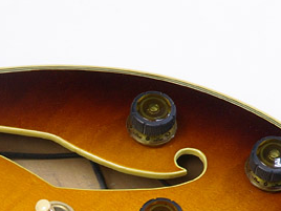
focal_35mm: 555
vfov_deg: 2.7
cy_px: 250
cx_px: 40
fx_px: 4505
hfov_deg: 3.6
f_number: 19
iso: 400
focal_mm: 155
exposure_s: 1.5
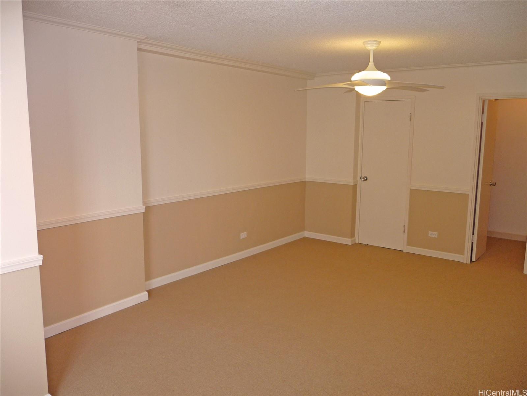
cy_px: 198
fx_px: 426
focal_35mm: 28
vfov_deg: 49.7
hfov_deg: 63.4
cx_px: 264
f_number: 3.3
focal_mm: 4.7
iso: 100
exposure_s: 1/30
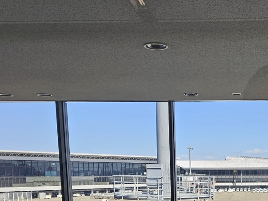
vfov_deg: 22.0
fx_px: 472
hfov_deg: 30.7
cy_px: 247
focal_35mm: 61
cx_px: 224
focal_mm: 6.3
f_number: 1.7
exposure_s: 1/177
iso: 10
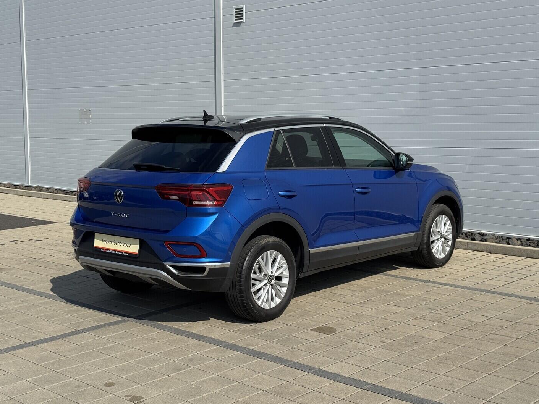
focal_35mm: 49
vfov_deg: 29.7
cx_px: 267
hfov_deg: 38.9
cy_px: 203
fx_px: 763
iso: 64
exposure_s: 1/5848
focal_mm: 6.76
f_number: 1.78
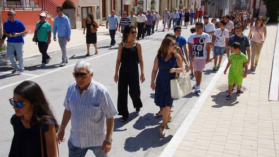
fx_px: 259
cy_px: 66
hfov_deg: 56.6
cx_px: 138
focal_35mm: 35
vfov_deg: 33.7
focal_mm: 22
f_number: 8
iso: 200
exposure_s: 1/320
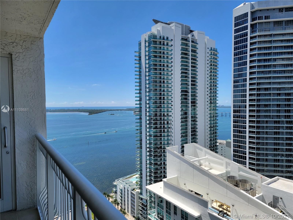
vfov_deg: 56.8
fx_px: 203
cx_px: 146
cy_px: 110
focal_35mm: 24
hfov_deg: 71.6
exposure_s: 1/926
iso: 16
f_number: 1.8
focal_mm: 6.7
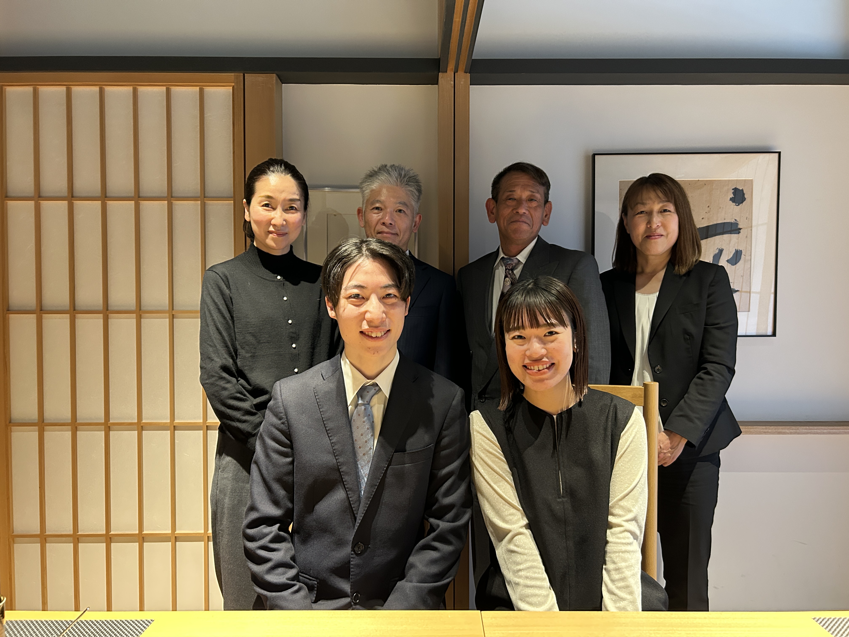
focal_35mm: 26
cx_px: 424
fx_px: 638
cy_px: 318
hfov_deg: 67.3
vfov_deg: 53.1
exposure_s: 1/40
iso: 640
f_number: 1.5
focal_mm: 5.7
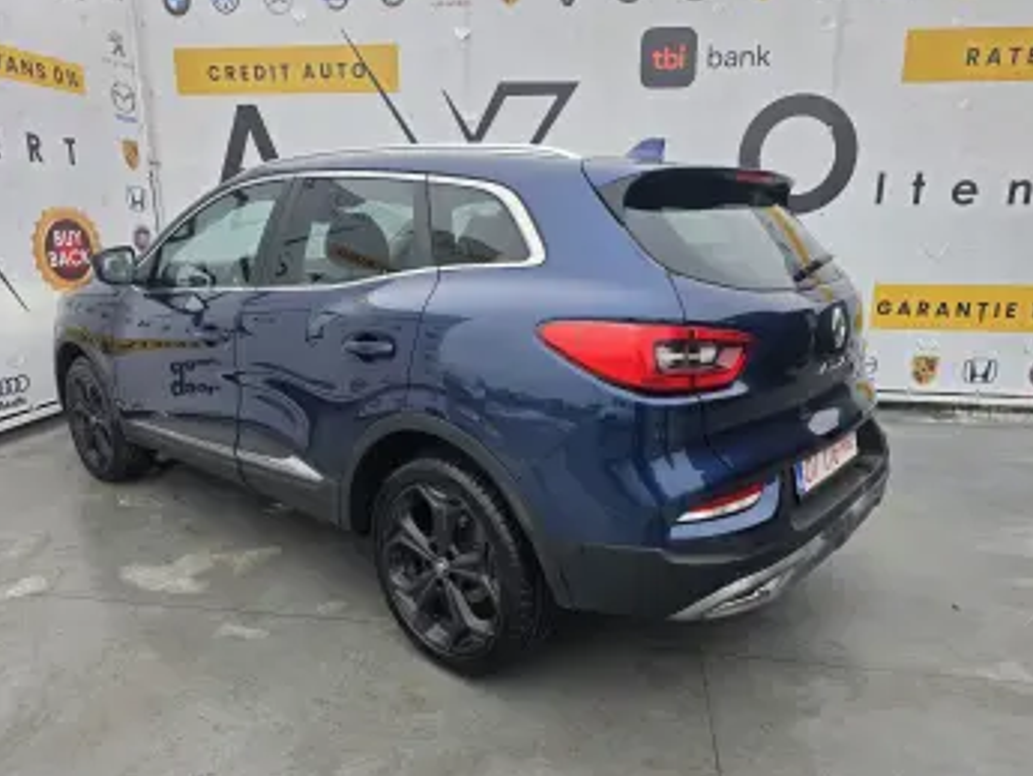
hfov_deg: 71.6
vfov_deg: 56.8
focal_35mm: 24
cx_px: 533
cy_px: 395
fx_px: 716
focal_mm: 6.3
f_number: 1.7
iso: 50
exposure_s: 1/180
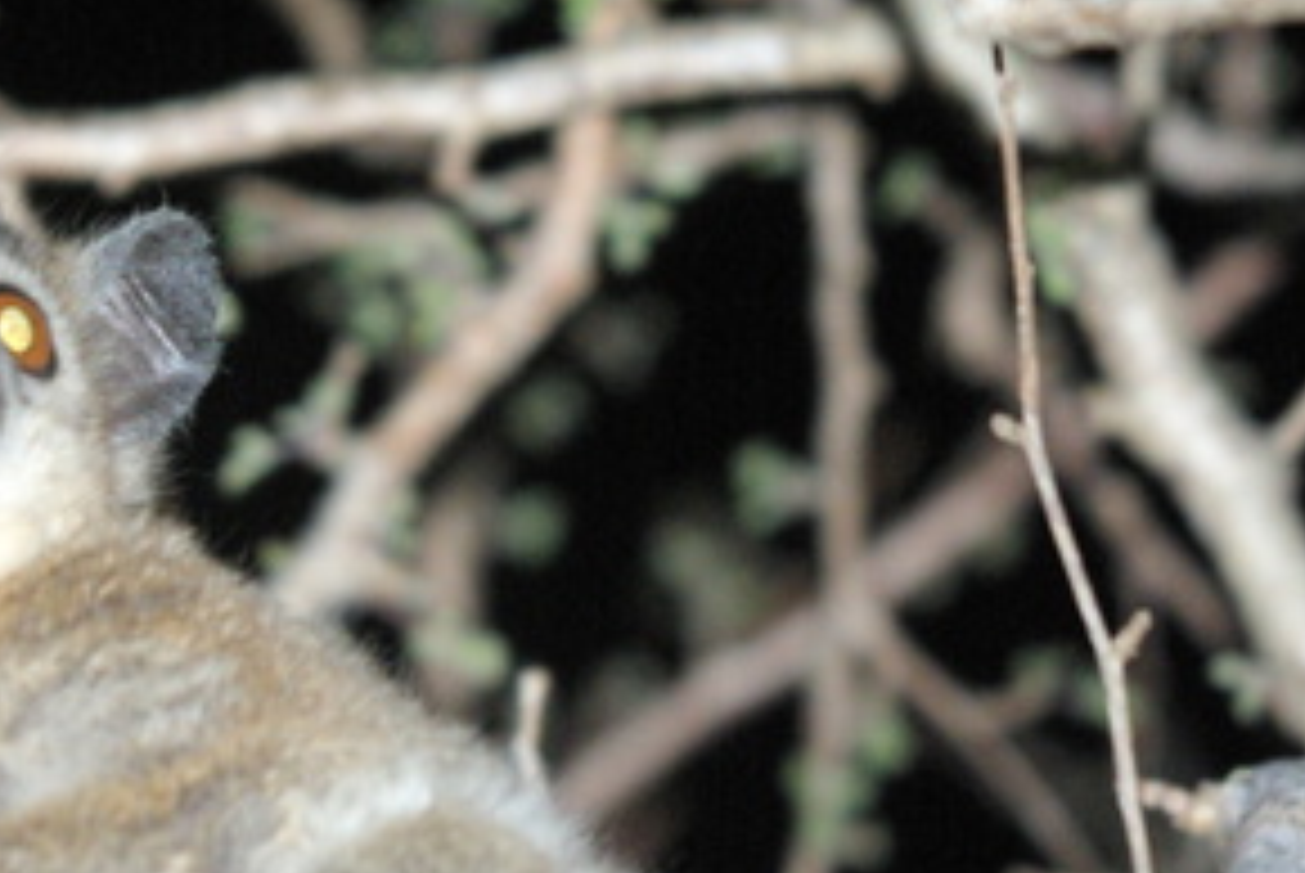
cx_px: 171
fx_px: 19195
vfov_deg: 2.6
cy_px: 655
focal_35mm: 529
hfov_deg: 3.9
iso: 1600
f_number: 5.6
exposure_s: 1/30
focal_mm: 160
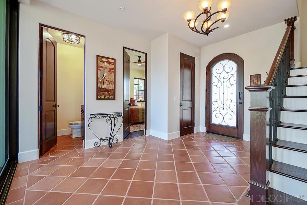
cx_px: 154
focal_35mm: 15
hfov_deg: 100.4
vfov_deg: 77.3
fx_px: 128
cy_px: 102
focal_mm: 10
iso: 100
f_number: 7.1
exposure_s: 1/8
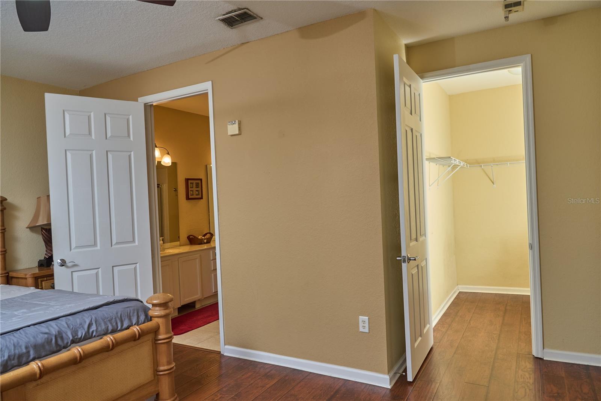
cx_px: 300
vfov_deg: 53.1
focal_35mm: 24
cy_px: 200
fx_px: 401
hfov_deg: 73.7
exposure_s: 1/50
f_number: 8
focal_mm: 24
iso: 500
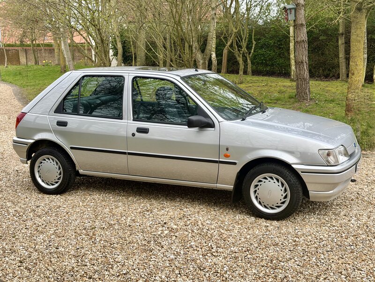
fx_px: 520
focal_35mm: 48
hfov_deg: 39.7
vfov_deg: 30.3
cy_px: 141
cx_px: 188
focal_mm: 6.76
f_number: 1.78
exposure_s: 1/1484
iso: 64
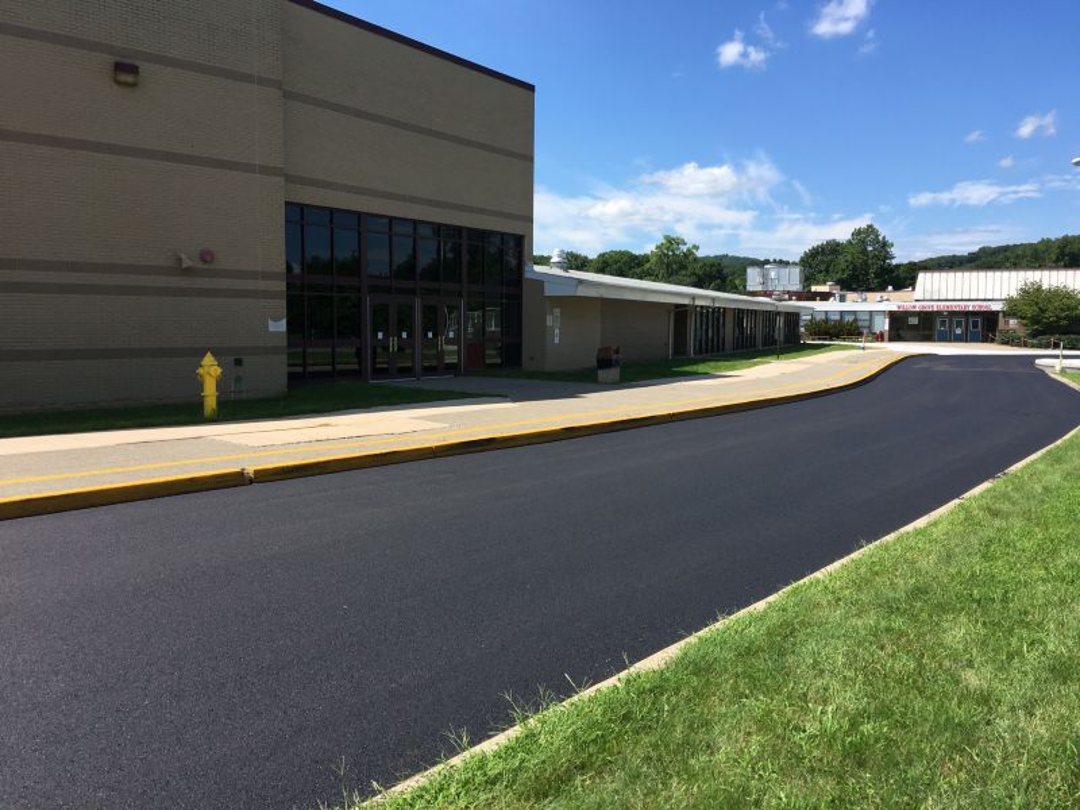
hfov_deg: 61.7
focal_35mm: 29
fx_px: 905
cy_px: 405
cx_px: 540
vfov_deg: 48.2
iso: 25
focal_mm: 4.15
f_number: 2.2
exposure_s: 1/1923
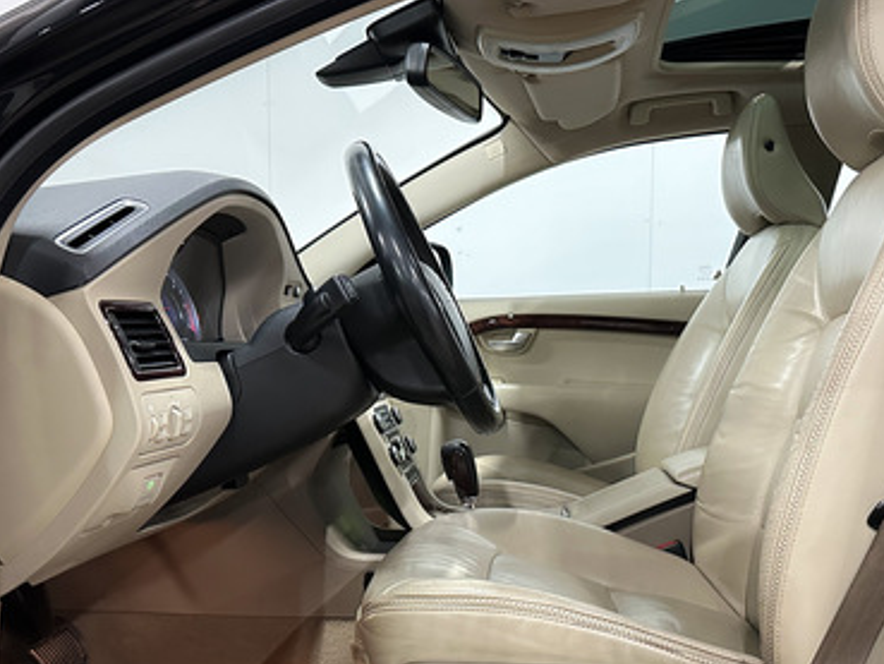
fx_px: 996
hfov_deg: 47.5
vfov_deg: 36.5
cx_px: 544
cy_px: 441
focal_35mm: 39
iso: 640
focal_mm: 6.86
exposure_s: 1/50
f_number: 1.8
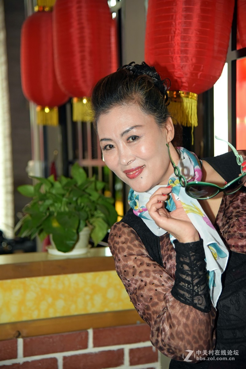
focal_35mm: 75
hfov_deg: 18.2
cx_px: 123
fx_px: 768
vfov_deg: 27.0
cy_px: 184
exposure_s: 1/1000
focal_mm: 75
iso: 3200
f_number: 4
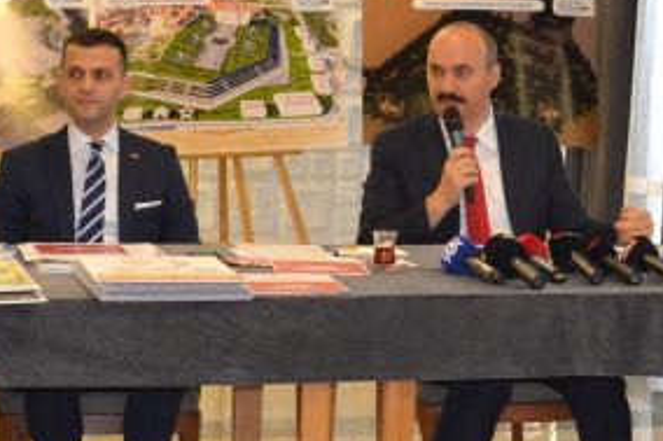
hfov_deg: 17.2
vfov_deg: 11.5
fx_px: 2190
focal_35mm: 119
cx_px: 460
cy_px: 146
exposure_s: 1/60
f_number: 3.8
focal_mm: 22
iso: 1000
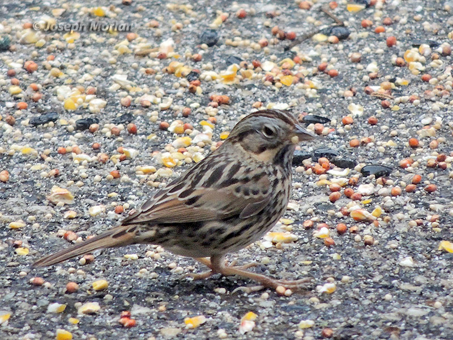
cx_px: 226
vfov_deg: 1.5
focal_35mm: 1000
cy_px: 170
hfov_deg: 2.0
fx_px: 13086
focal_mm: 180
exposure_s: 1/125
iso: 560
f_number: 5.9
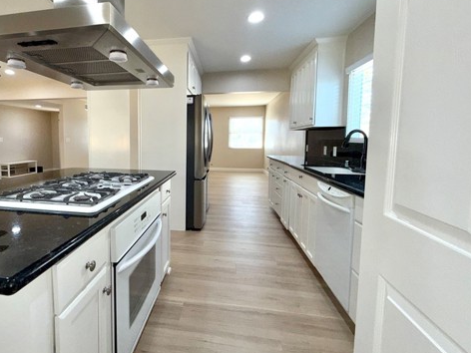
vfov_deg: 68.5
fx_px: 259
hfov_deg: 82.8
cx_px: 173
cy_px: 161
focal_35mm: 19
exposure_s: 1/122
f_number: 2.2
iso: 32
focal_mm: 2.22
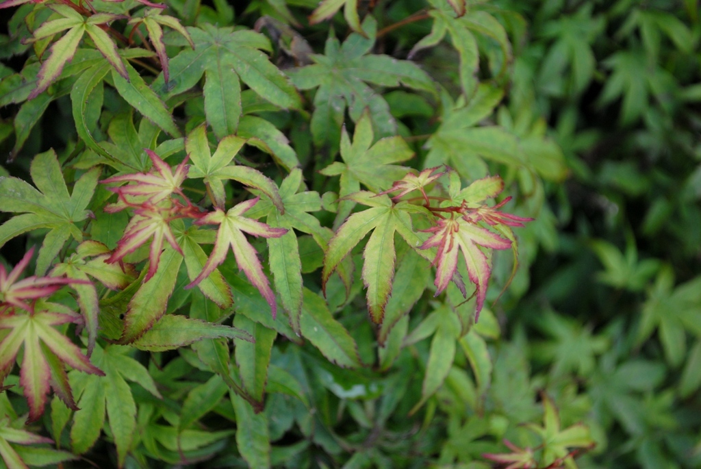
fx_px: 1608
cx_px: 350
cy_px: 234
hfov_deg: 24.6
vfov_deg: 16.6
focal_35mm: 82
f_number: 5.6
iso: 400
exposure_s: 1/125
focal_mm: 55
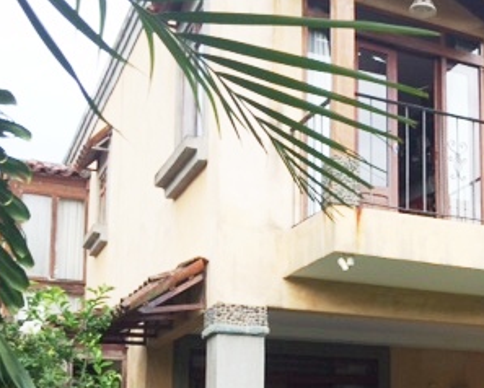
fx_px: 874
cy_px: 337
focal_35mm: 61
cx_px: 481
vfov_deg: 24.4
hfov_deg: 29.0
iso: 32
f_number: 2.2
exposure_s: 1/604
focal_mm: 4.15
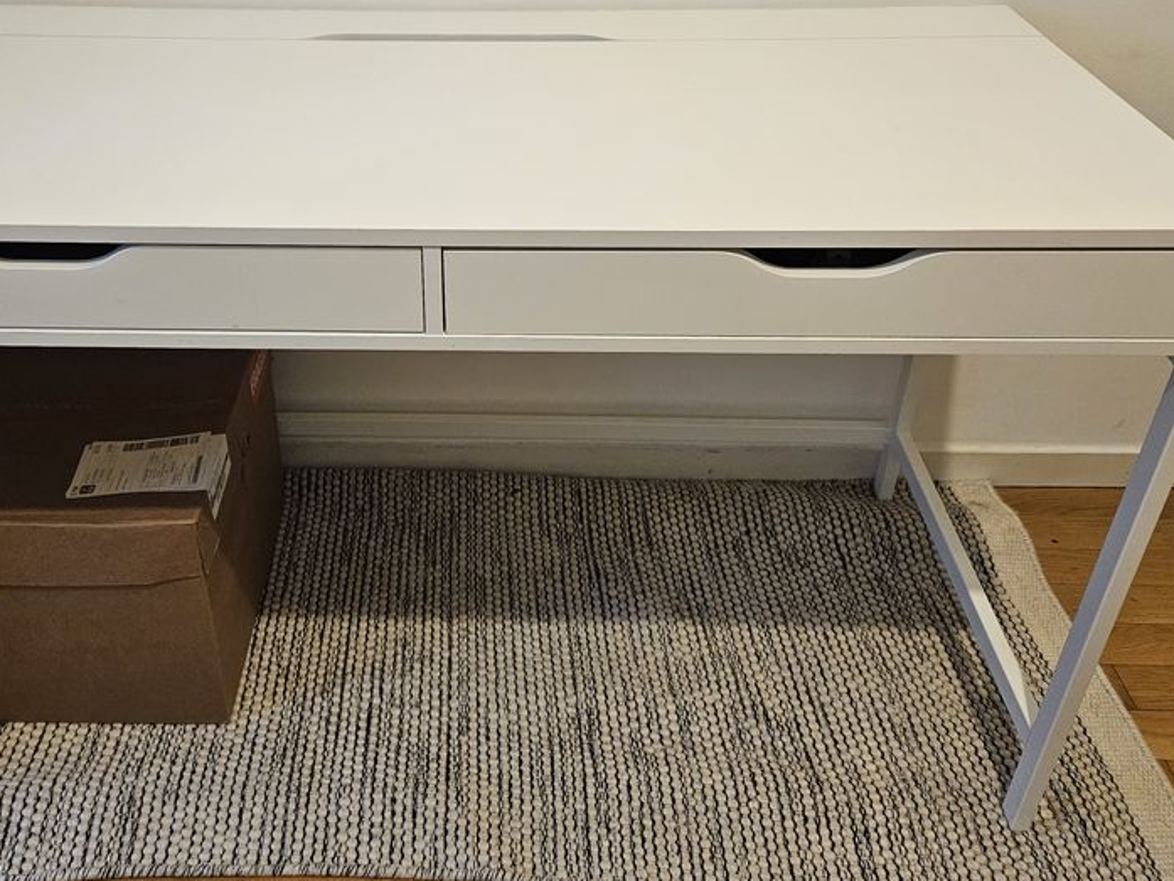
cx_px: 475
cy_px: 315
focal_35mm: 33
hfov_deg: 55.0
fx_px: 1119
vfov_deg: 42.5
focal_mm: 5.4
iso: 640
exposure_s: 1/200
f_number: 1.8
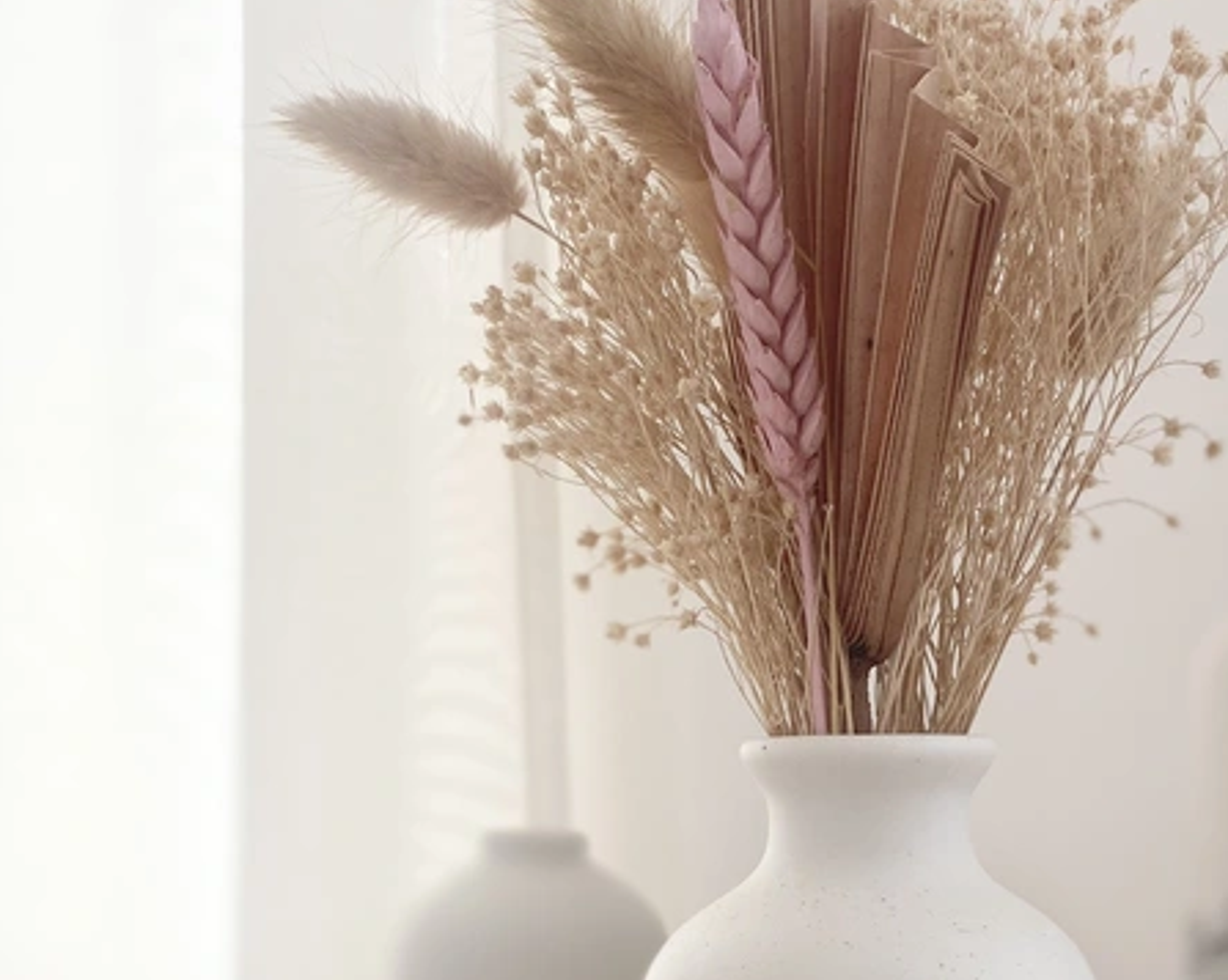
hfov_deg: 36.9
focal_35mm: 50
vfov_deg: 29.1
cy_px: 865
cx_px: 843
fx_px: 1816
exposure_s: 1/121
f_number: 1.8
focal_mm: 4.25
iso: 32
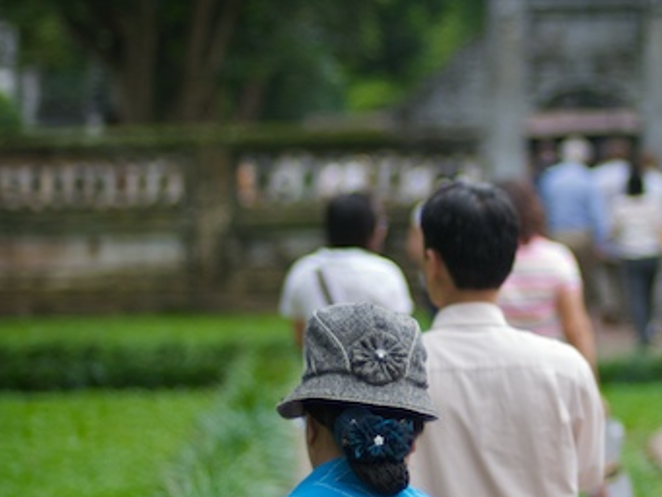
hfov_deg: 12.5
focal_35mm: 158
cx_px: 481
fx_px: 3023
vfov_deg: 9.4
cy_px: 255
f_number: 1.4
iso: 100
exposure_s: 1/640
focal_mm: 50
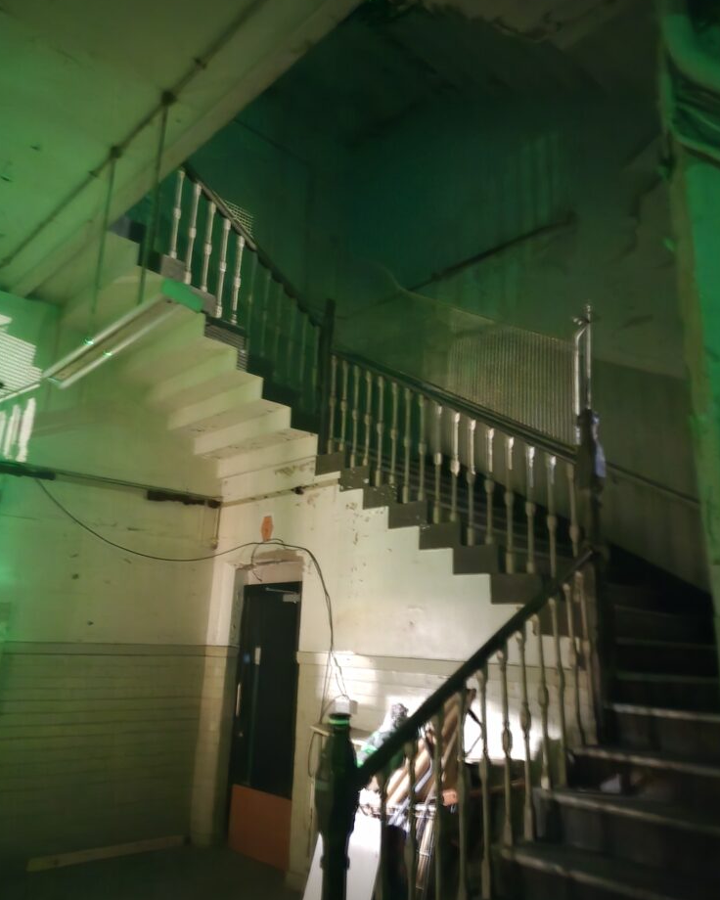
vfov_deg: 68.0
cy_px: 408
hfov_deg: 56.8
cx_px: 353
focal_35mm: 25
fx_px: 666
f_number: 1.8
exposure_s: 1/2
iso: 2000
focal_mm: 5.4
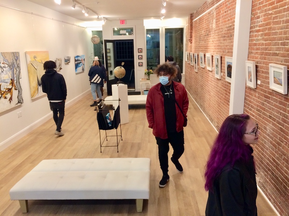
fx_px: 242
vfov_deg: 48.2
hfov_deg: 61.7
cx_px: 144
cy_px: 108
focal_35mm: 29
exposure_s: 1/30
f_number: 2.2
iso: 125
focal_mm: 4.15
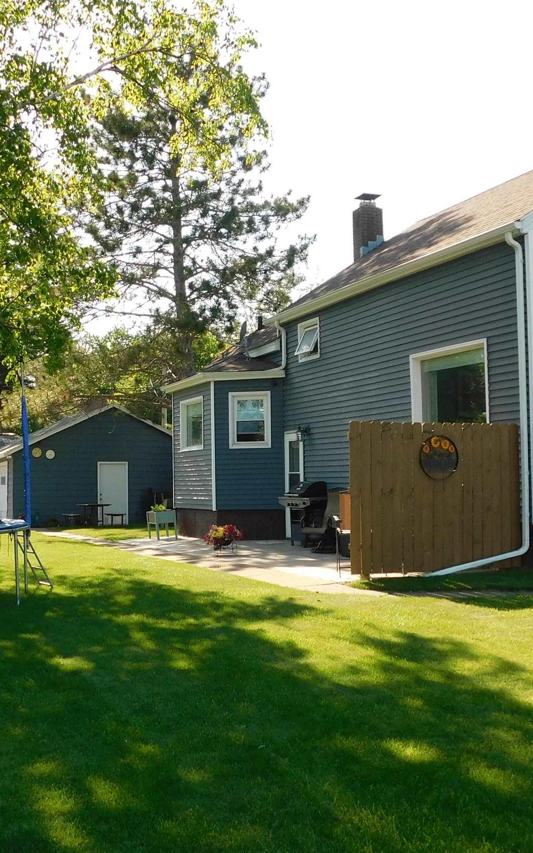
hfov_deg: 29.1
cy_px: 437
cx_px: 209
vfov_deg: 45.3
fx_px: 1022
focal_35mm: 44
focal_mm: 4
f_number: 3
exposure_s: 1/500
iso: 125
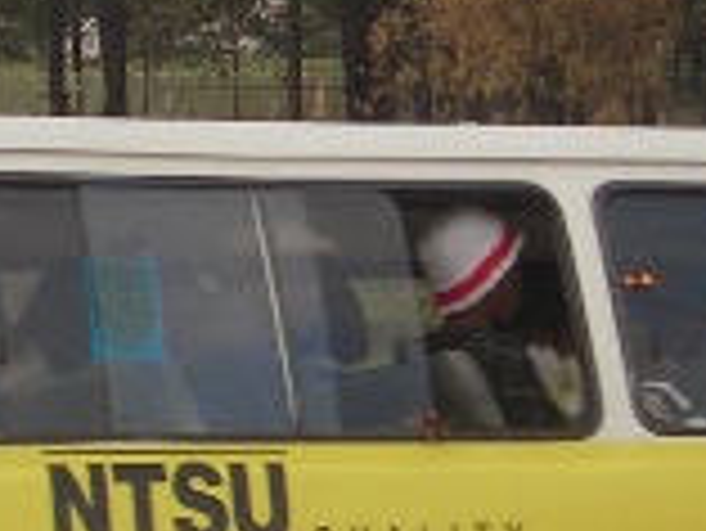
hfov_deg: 6.5
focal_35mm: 302
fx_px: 6164
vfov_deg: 4.9
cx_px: 162
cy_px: 40
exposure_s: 1/200
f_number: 3.9
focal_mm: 12.2
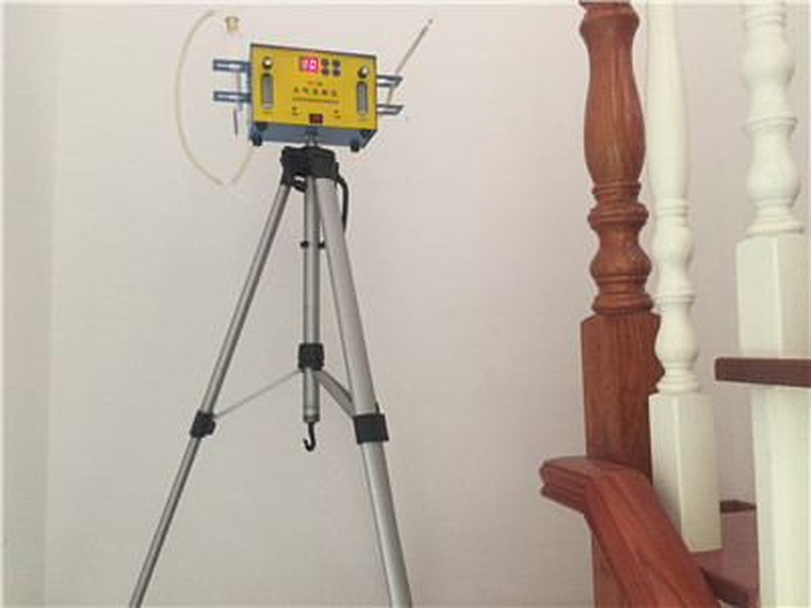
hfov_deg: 61.7
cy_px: 304
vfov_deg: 48.2
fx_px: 679
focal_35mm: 29
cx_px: 406
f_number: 2.2
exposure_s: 1/25
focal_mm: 4.15
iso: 250
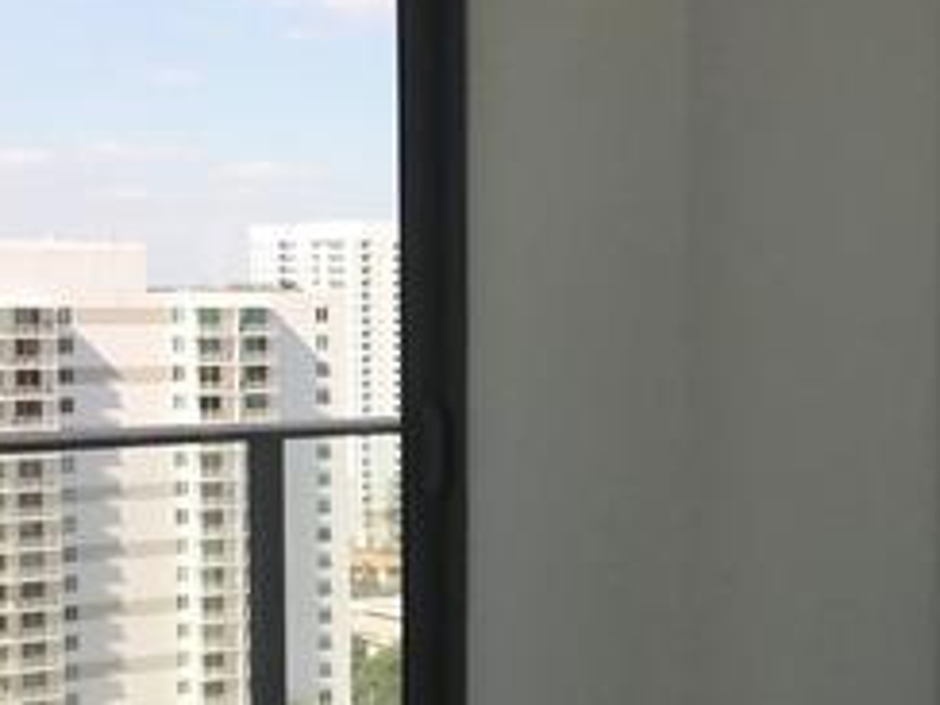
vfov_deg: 19.3
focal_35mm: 76
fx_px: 2064
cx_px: 701
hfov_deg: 25.4
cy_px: 470
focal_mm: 4.15
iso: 50
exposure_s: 1/1412
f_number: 2.2
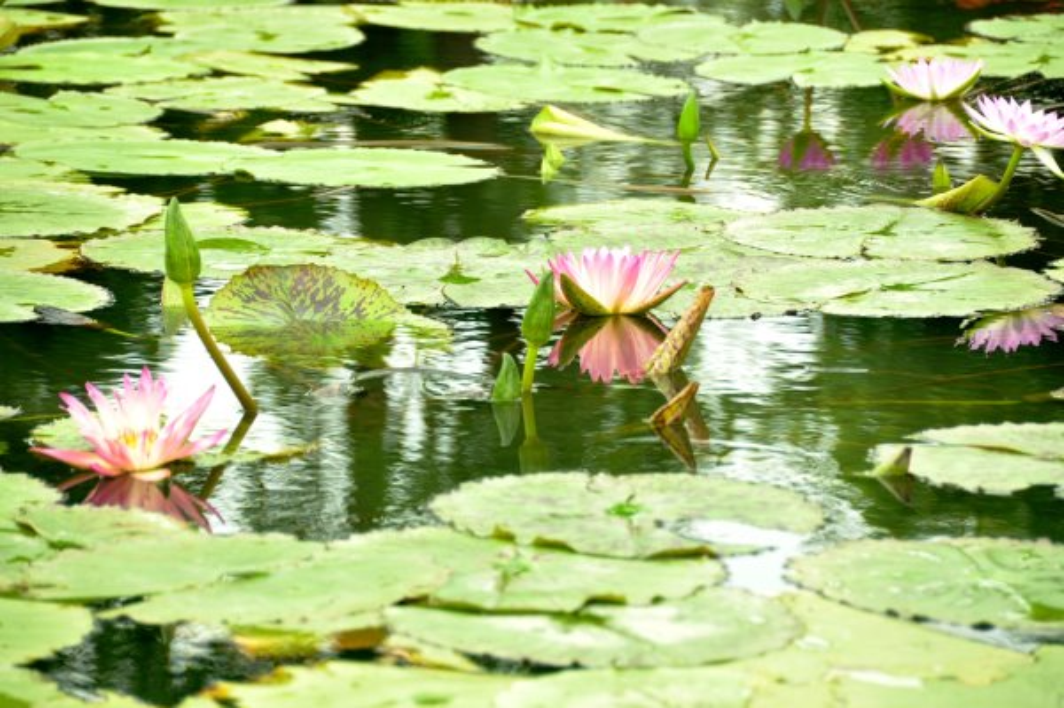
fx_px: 8859
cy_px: 354
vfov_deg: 4.6
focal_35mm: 300
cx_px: 532
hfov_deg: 6.9
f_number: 5.6
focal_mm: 200
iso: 400
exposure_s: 1/160
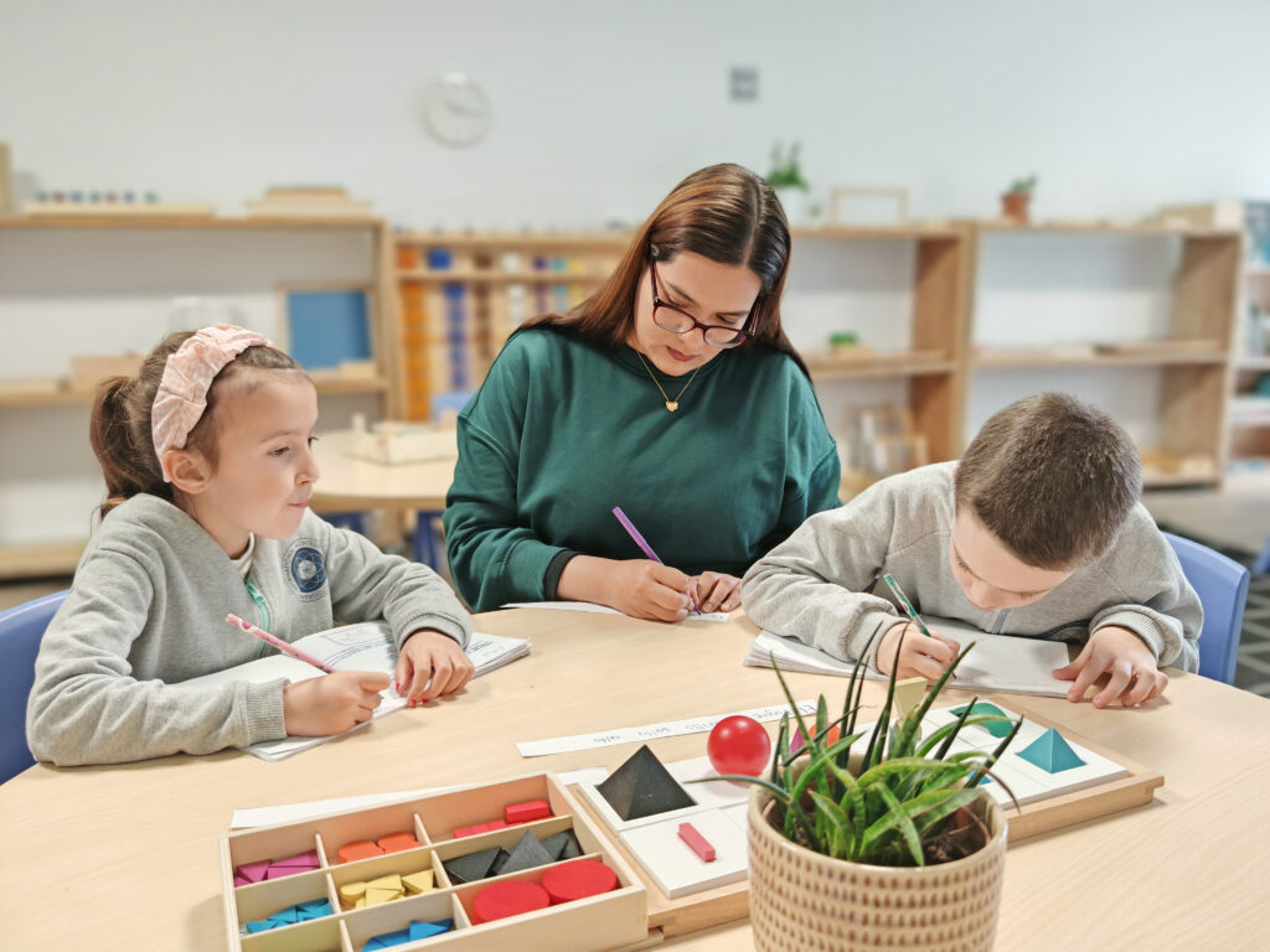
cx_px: 635
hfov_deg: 65.3
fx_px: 991
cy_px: 476
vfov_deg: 51.4
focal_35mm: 27
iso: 250
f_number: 0.95
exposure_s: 1/100
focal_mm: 6.83
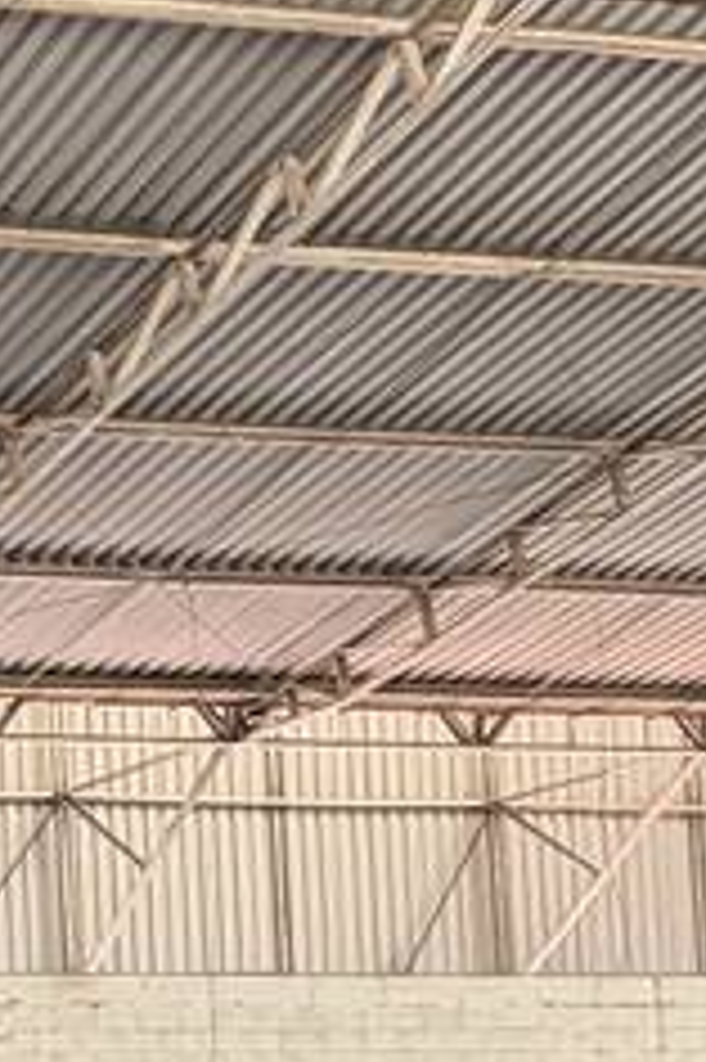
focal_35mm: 89
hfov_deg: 11.7
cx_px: -1124
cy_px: 1206
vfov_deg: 21.5
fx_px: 2622
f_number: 2.2
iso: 80
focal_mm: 2.22
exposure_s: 1/121
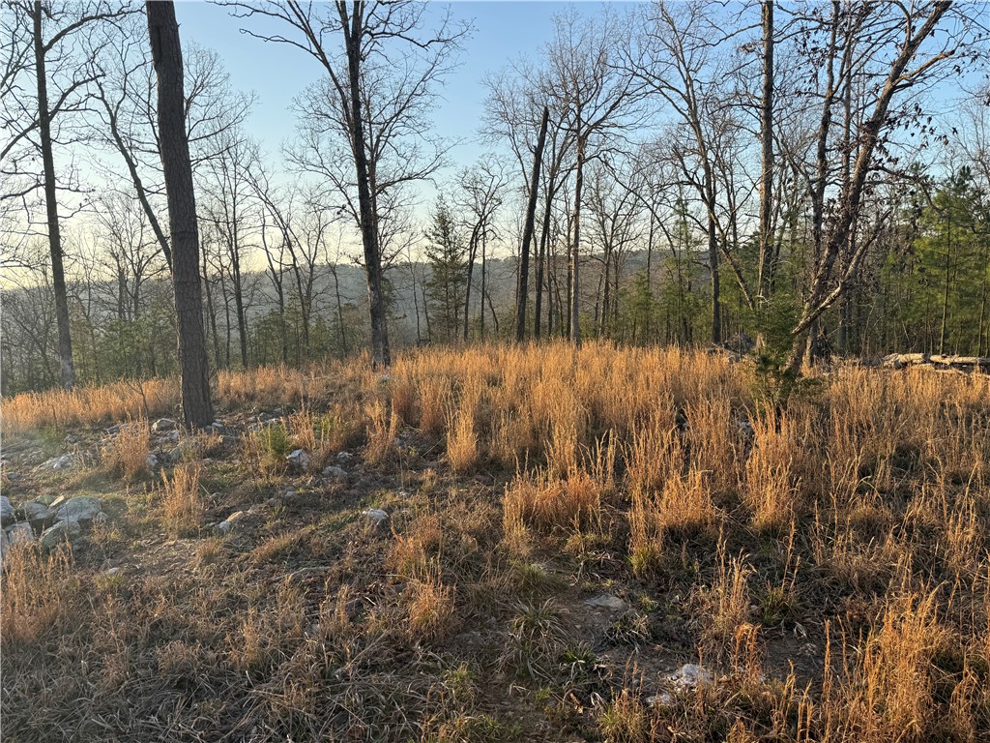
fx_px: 686
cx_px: 495
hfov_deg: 71.6
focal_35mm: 24
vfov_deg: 56.8
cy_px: 372
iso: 80
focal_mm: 6.76
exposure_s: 1/1553
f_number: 1.78
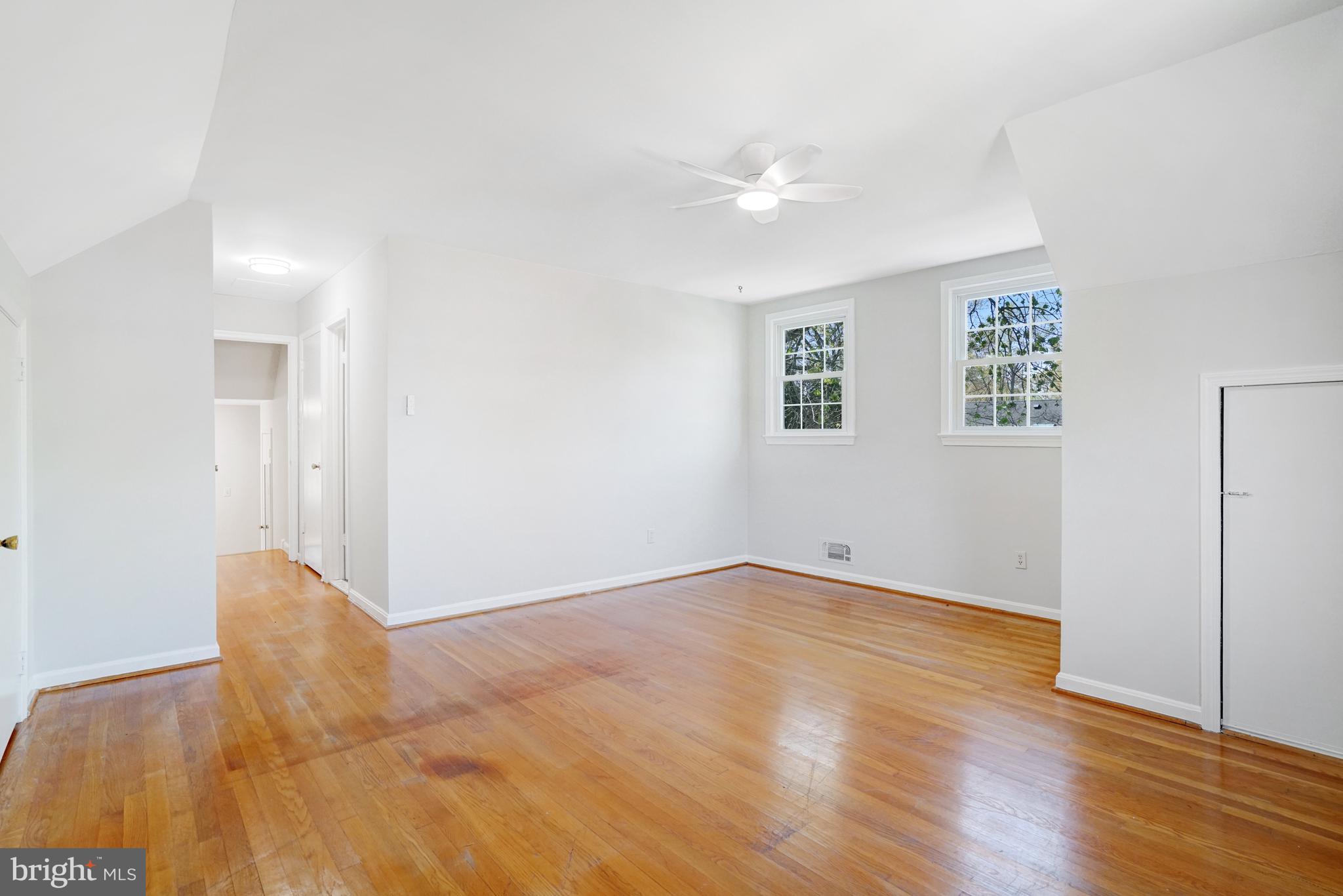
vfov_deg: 73.8
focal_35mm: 16
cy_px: 448
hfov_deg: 96.7
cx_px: 672
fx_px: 597
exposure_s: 1/50
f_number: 8
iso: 1250
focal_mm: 16
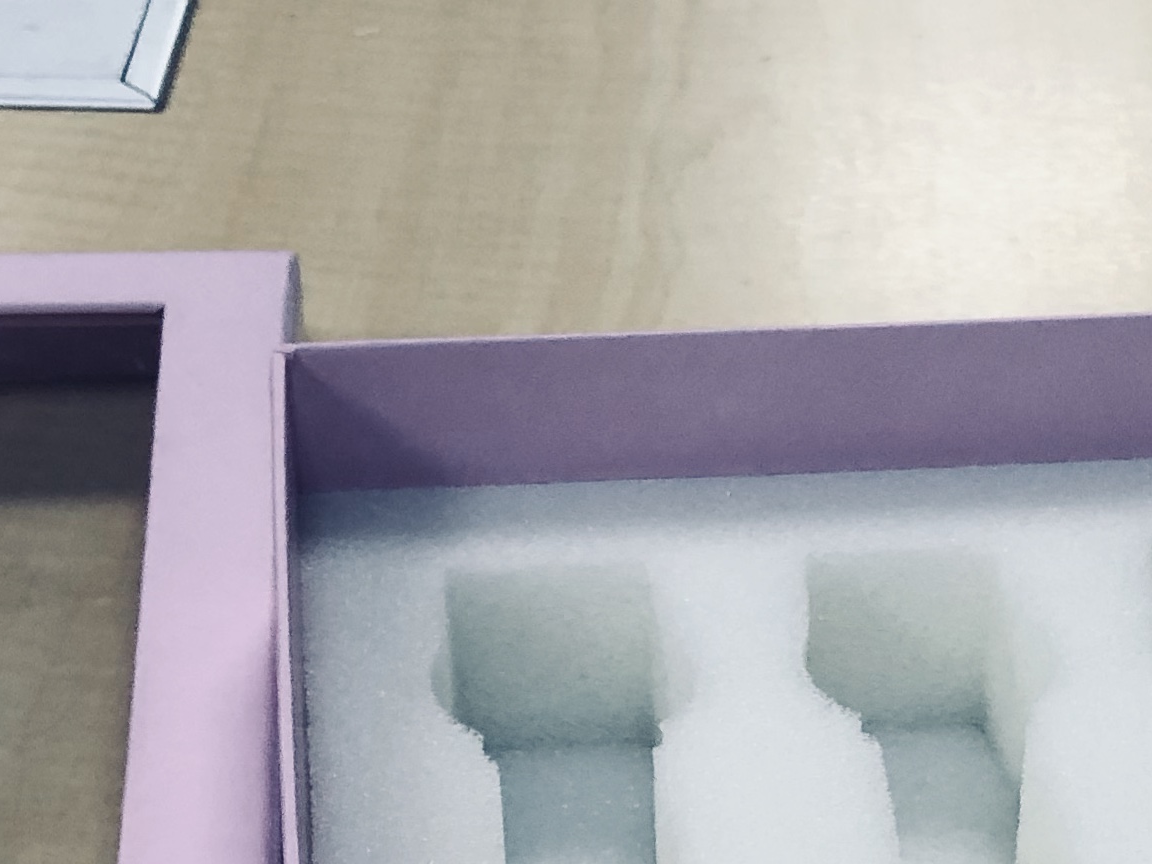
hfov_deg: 19.8
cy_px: 1080
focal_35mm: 98
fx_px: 3261
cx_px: 948
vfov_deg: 14.5
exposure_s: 1/17
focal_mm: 3.99
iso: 40
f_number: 1.8
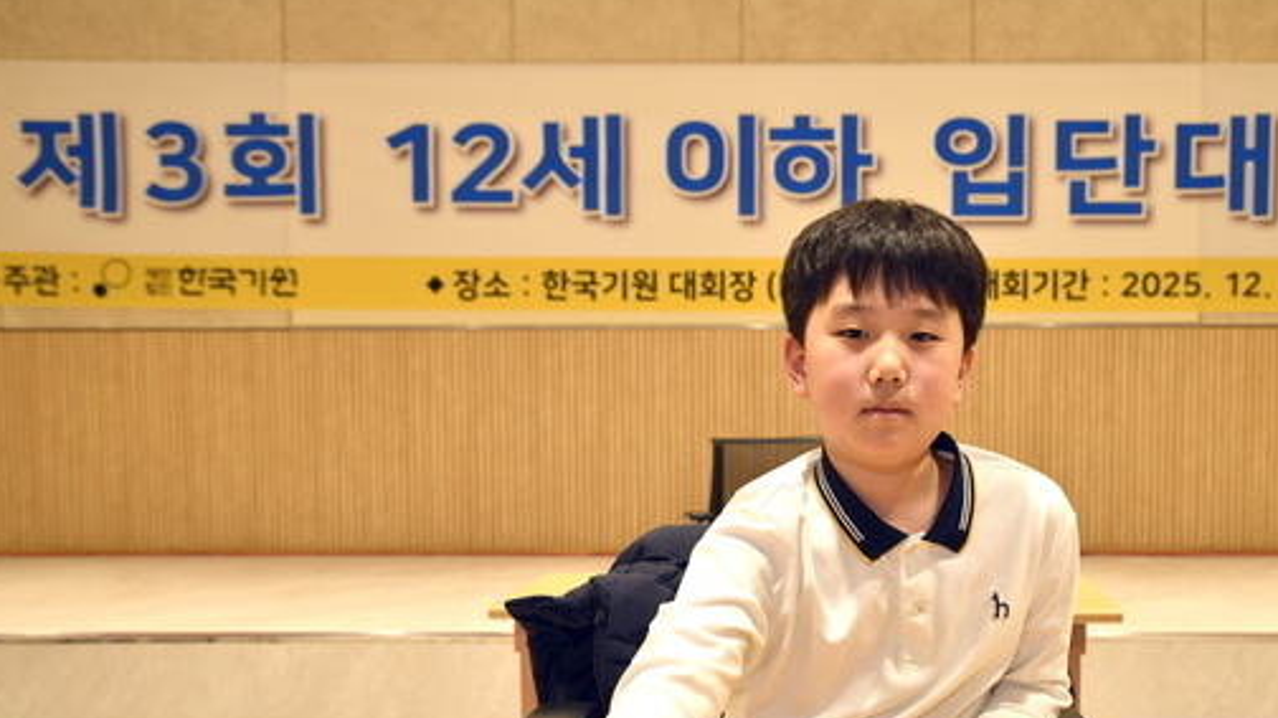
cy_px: 496
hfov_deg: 43.5
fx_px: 1592
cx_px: 781
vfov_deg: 25.2
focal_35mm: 47
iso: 1250
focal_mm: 36
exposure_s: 1/125
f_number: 4.5
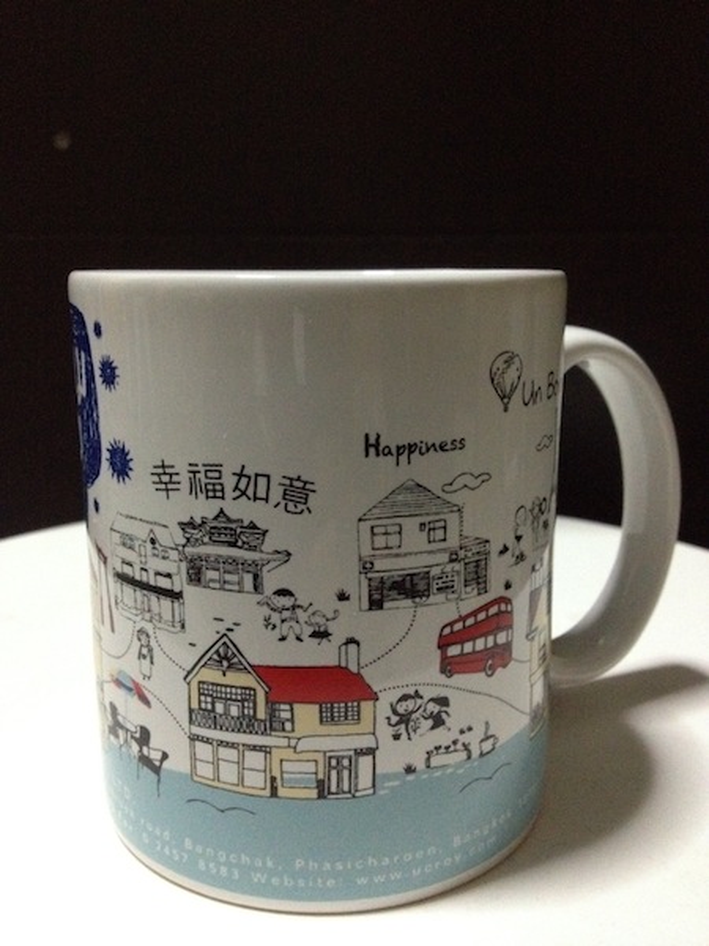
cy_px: 473
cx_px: 354
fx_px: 956
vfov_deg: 52.6
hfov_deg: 40.7
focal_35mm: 35
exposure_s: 1/17
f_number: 2.4
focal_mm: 4.28
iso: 800
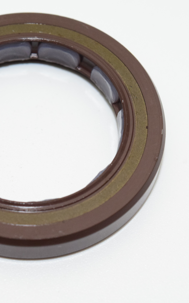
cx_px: 51
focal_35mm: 127
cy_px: 152
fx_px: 1045
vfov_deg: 16.5
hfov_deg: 10.3
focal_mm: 55
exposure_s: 1/60
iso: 1600
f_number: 11
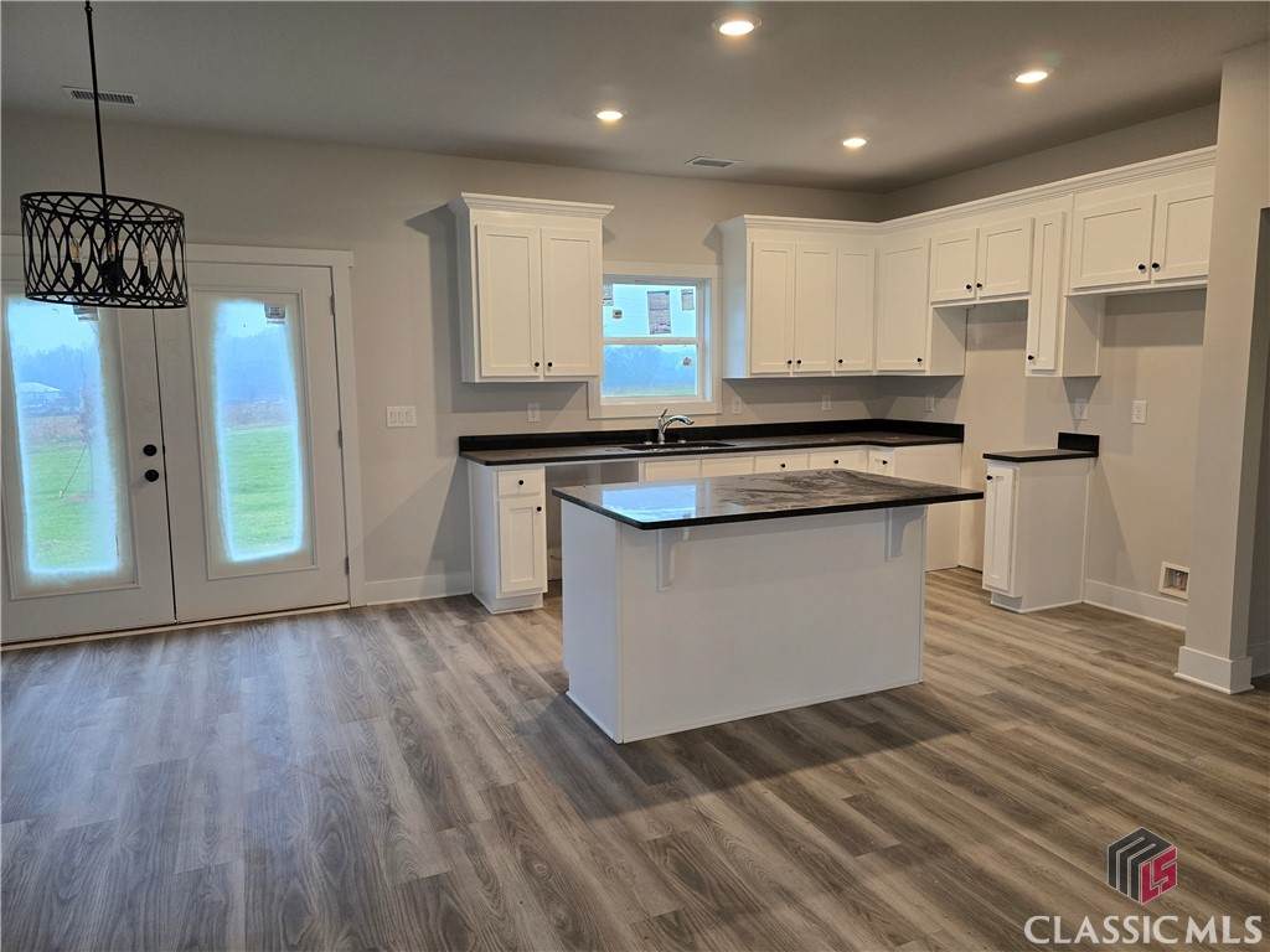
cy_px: 476
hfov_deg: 73.9
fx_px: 844
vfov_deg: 58.9
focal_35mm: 23
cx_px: 635
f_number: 1.7
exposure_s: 1/120
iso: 125
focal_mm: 6.3
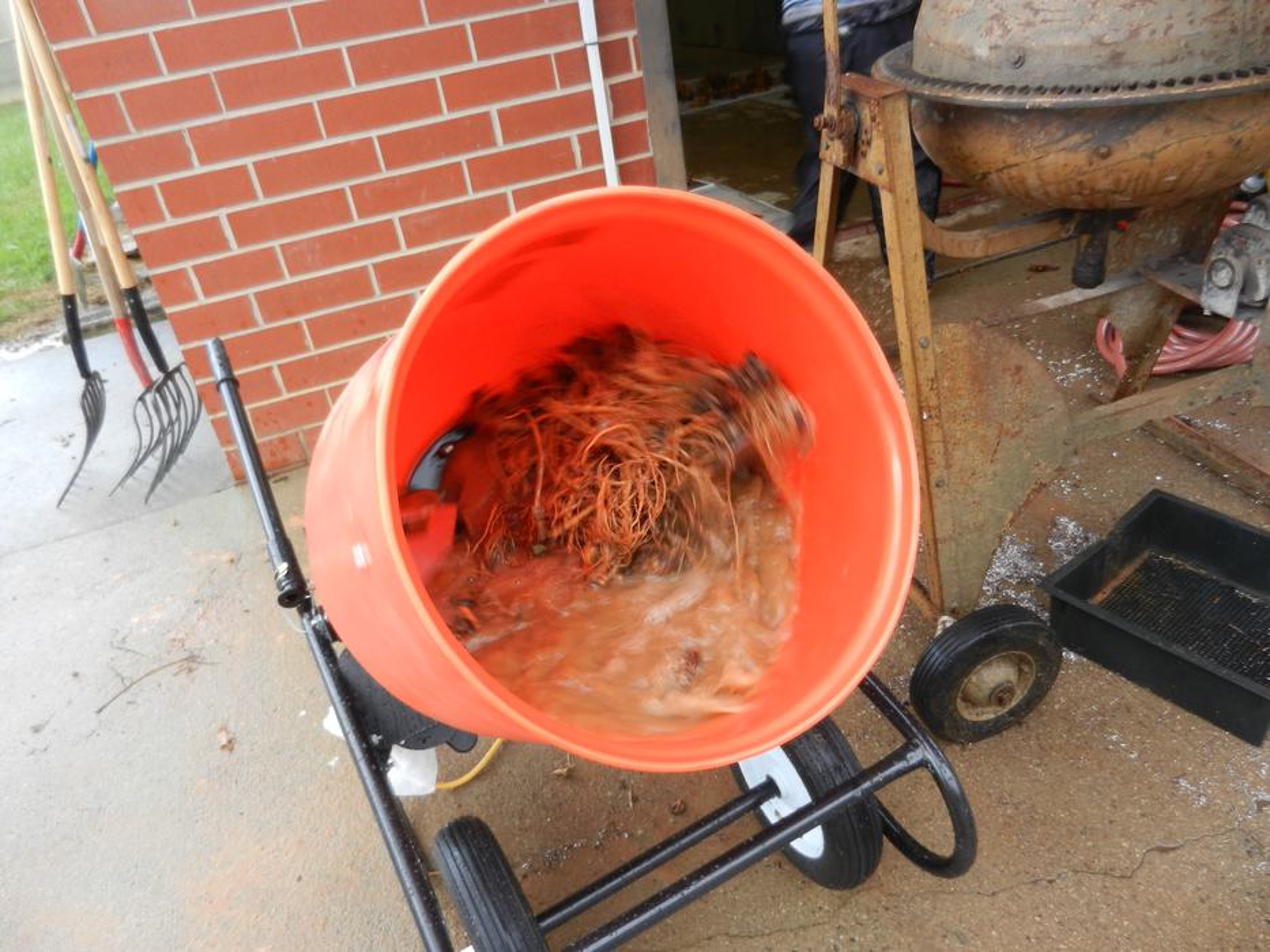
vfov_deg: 54.9
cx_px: 635
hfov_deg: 69.4
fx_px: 917
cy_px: 476
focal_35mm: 25
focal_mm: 4.5
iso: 160
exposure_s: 1/40
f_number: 3.5
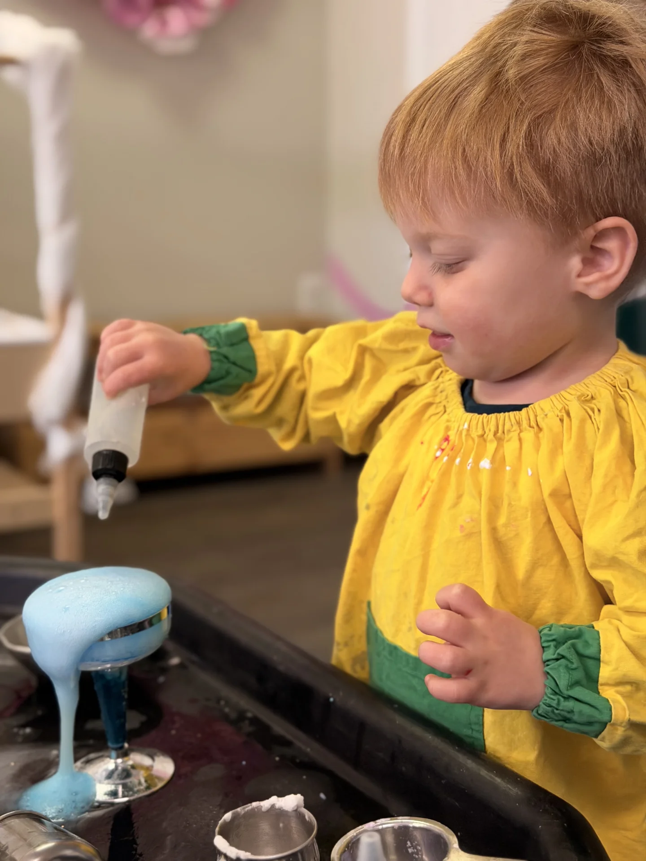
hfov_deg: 30.3
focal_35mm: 48
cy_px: 430
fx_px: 1194
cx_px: 323
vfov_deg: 39.7
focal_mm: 6.76
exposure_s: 1/60
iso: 160
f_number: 1.78
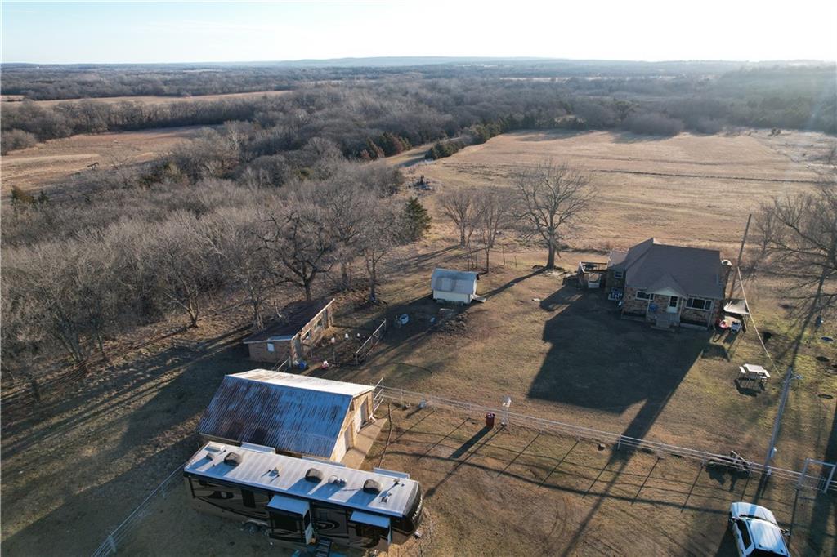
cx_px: 418
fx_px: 511
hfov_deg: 78.6
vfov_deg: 57.2
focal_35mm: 22
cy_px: 278
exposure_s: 1/725
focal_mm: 8.38
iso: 130
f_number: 2.8
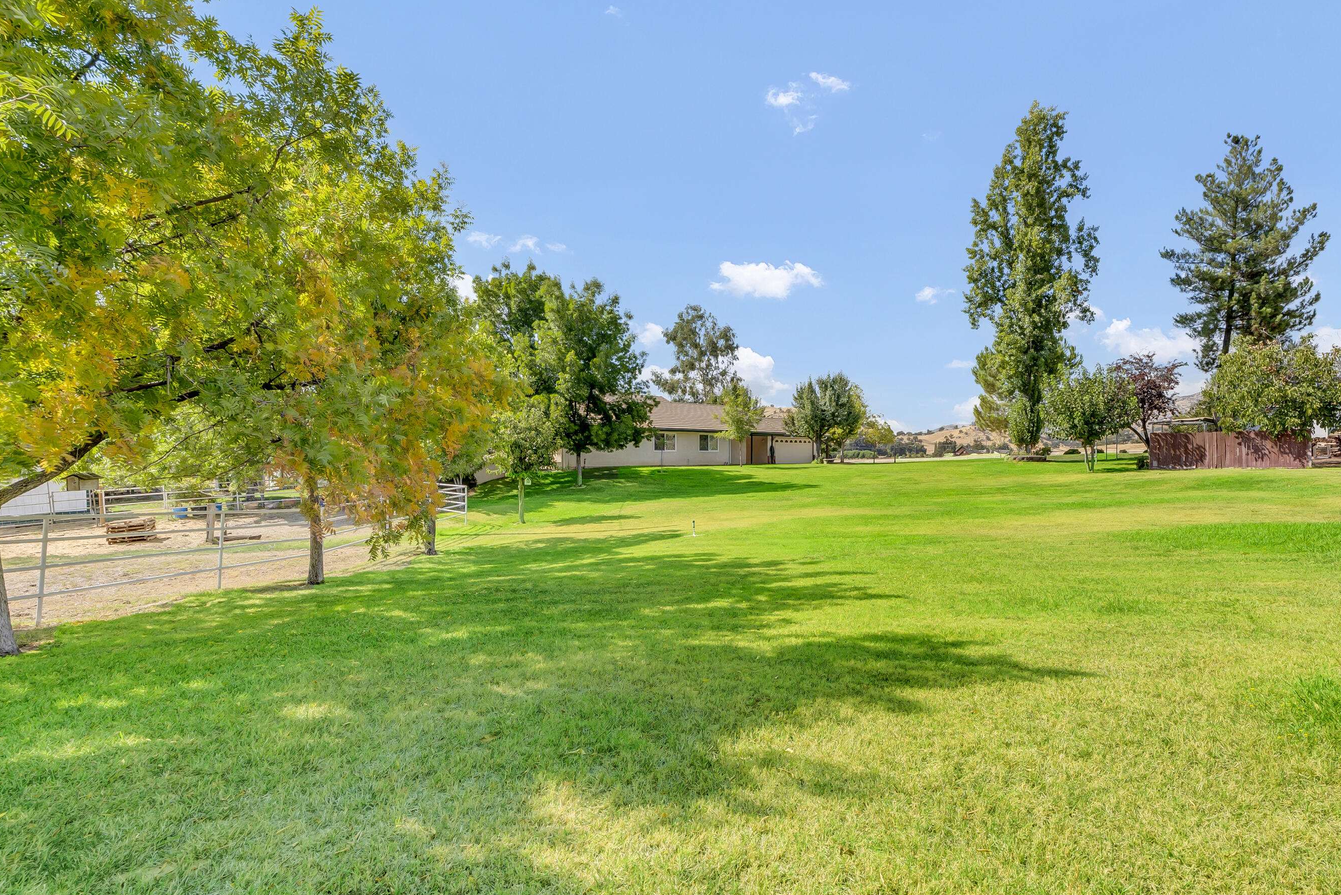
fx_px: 671
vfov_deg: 67.4
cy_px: 462
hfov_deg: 89.8
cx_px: 725
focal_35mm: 18
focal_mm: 16
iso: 80
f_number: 10
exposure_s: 1/125
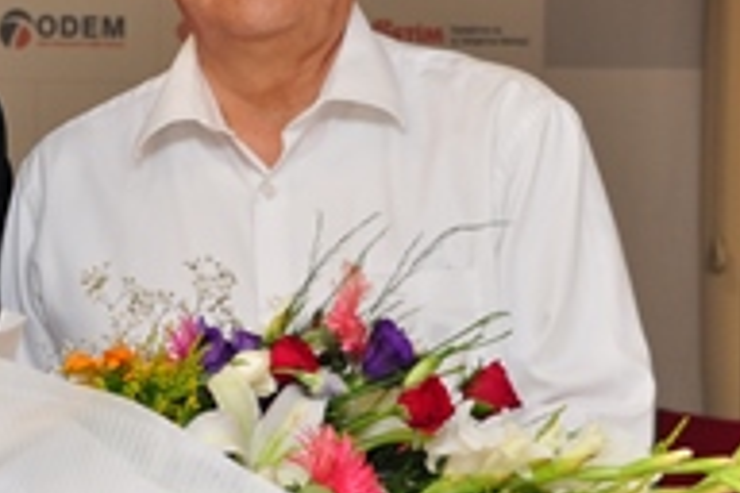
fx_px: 4995
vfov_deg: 5.7
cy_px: 214
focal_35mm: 243
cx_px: -13
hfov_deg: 8.4
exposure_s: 1/100
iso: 400
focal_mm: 60
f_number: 5
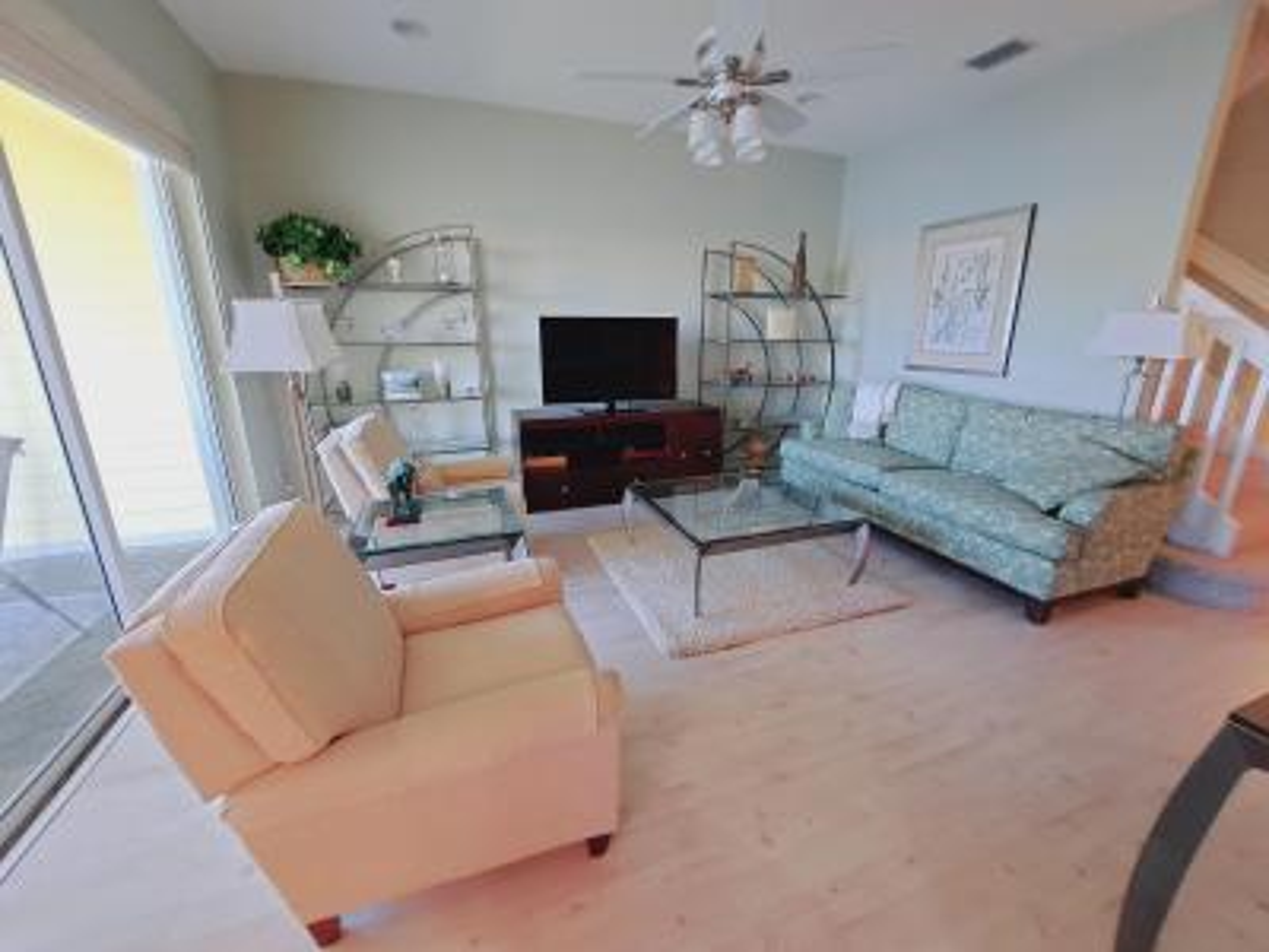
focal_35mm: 13
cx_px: 634
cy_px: 476
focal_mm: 1.74
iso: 64
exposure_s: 1/25
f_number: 2.2
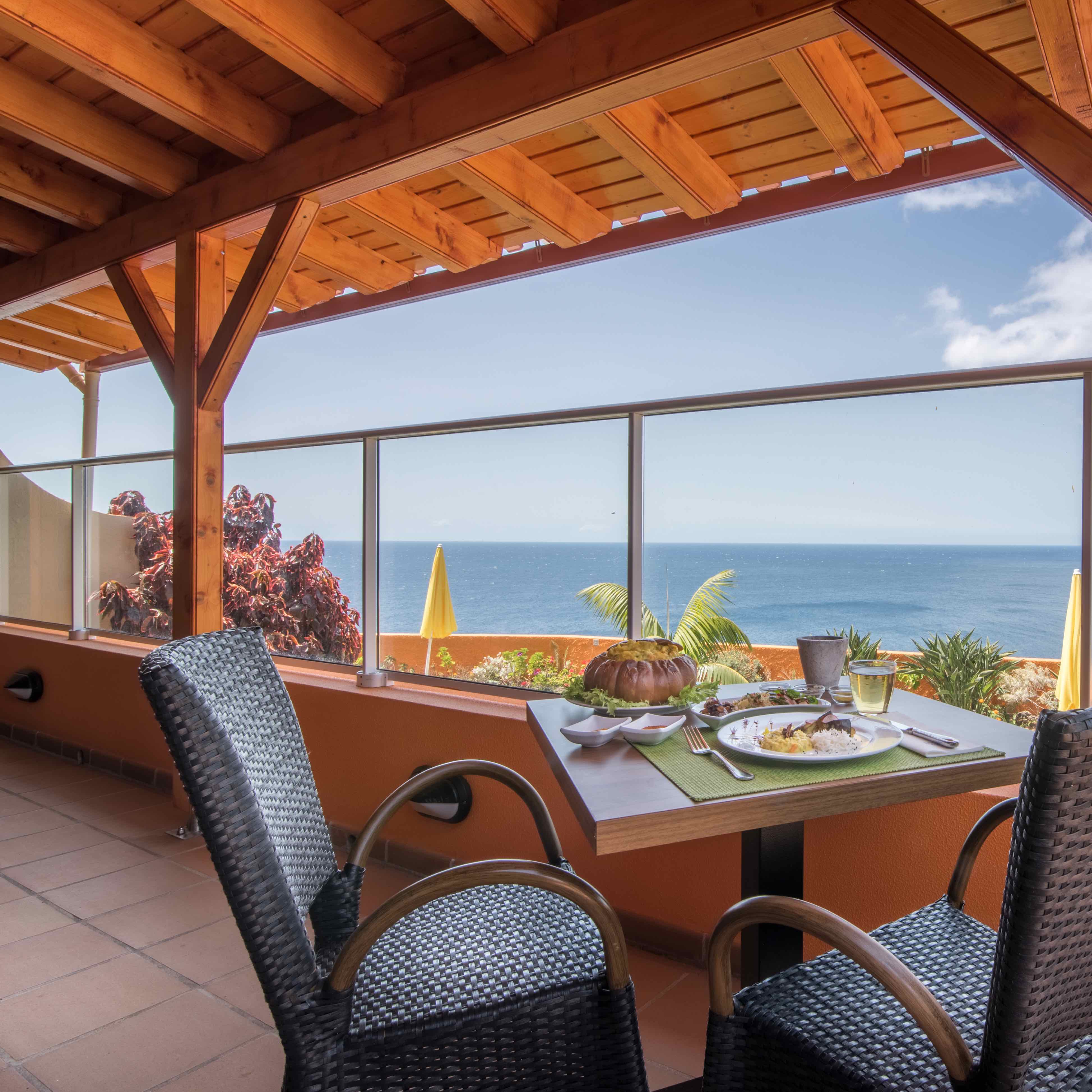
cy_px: 539
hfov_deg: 67.2
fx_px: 749
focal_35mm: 21
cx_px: 830
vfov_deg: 72.1
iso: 100
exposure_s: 1/200
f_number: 22
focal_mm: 16
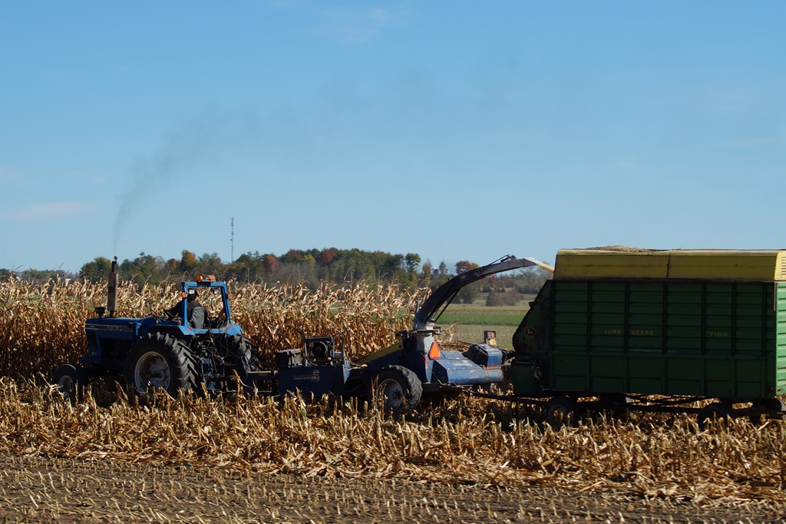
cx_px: 393
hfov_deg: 18.2
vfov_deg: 12.2
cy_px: 262
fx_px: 2455
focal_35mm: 112
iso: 100
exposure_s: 1/250
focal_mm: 75
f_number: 9
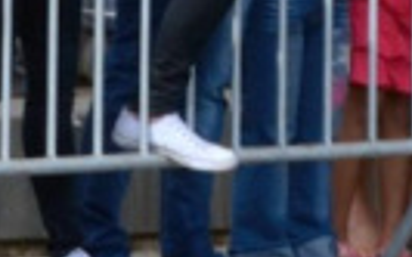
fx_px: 20573
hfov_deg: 1.1
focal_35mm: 1833
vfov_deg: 0.7
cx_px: -685
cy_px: 709
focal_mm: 200
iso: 250
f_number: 8
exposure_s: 1/800
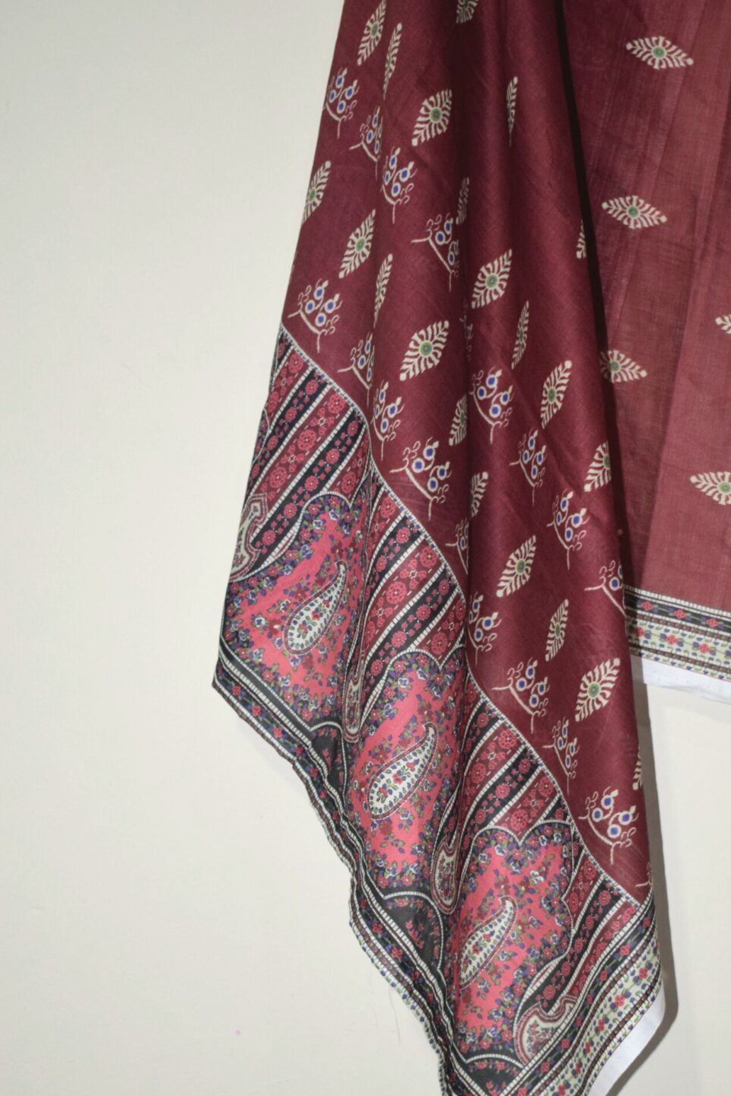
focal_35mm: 69
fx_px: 2101
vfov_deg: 29.2
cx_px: 494
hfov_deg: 19.7
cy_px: 635
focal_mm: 34
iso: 800
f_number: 5
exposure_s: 1/100
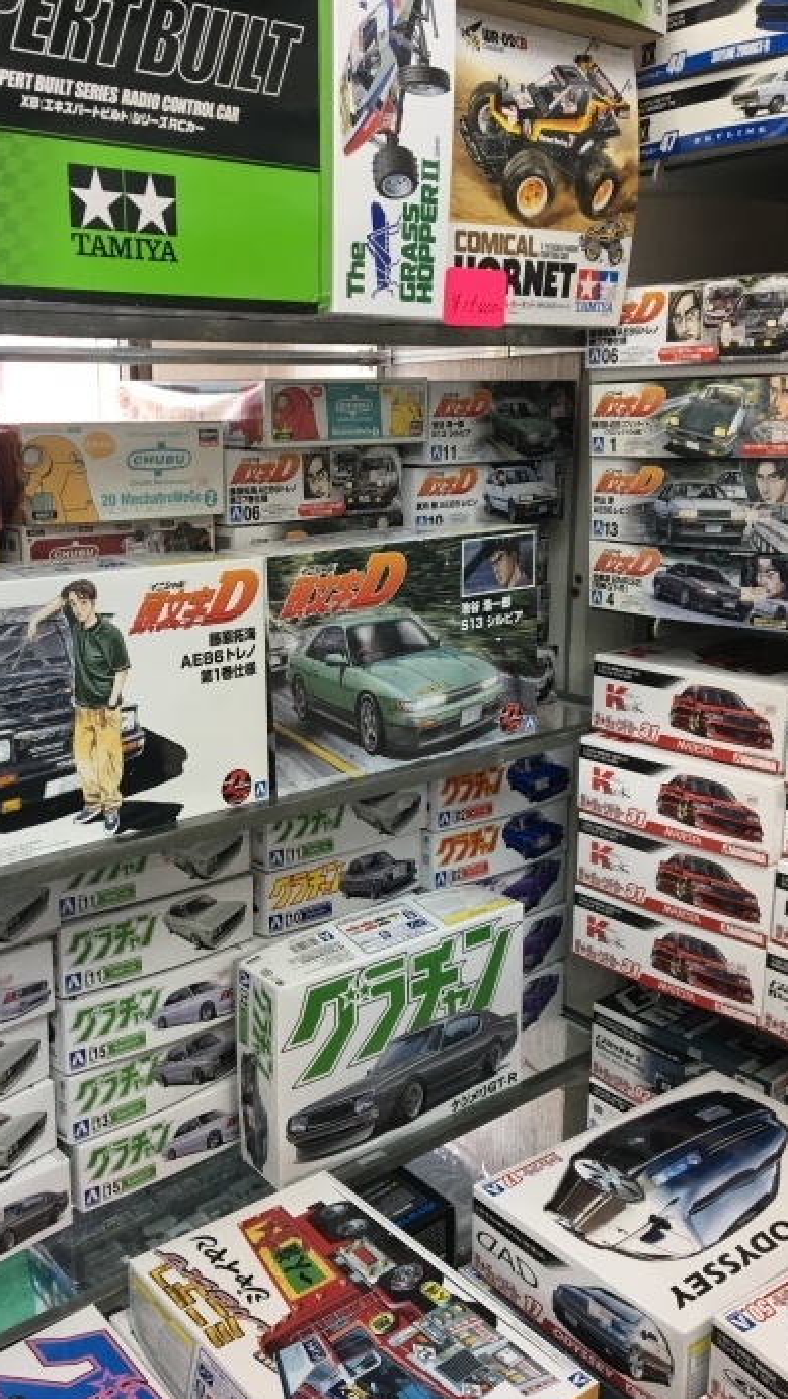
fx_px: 1188
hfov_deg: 36.5
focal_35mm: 32
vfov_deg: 61.0
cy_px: 707
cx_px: 295
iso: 50
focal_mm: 4.15
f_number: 2.2
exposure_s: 1/30
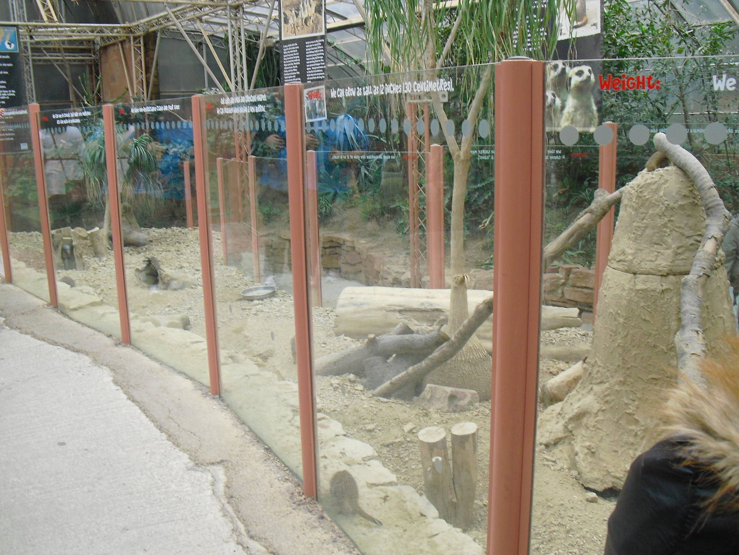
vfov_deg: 39.7
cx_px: 370
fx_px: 769
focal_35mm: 36
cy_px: 278
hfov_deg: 51.4
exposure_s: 1/100
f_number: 3.1
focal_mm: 6.3
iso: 200
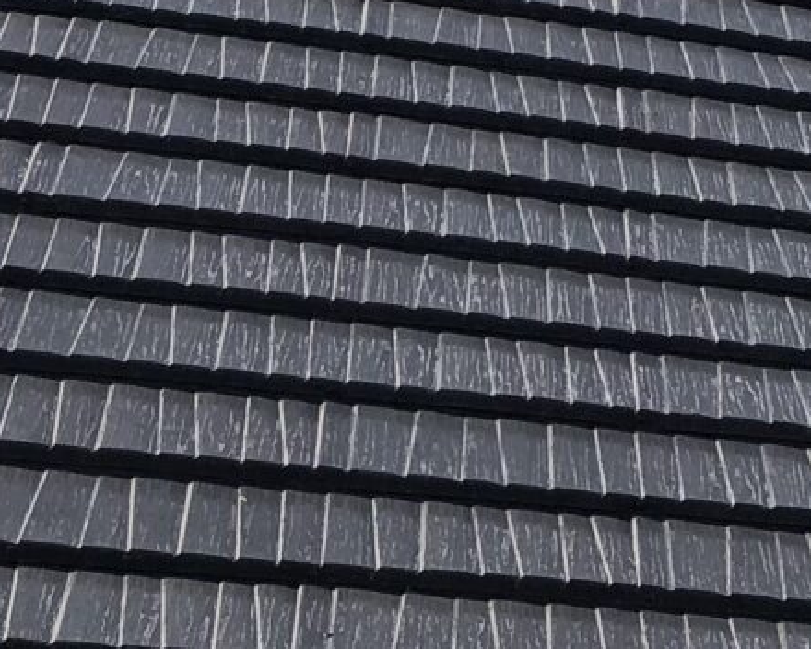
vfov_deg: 9.4
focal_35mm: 159
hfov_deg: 10.9
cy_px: 1066
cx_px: 1692
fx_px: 3816
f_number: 1.8
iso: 20
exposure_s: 1/685
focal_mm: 3.99
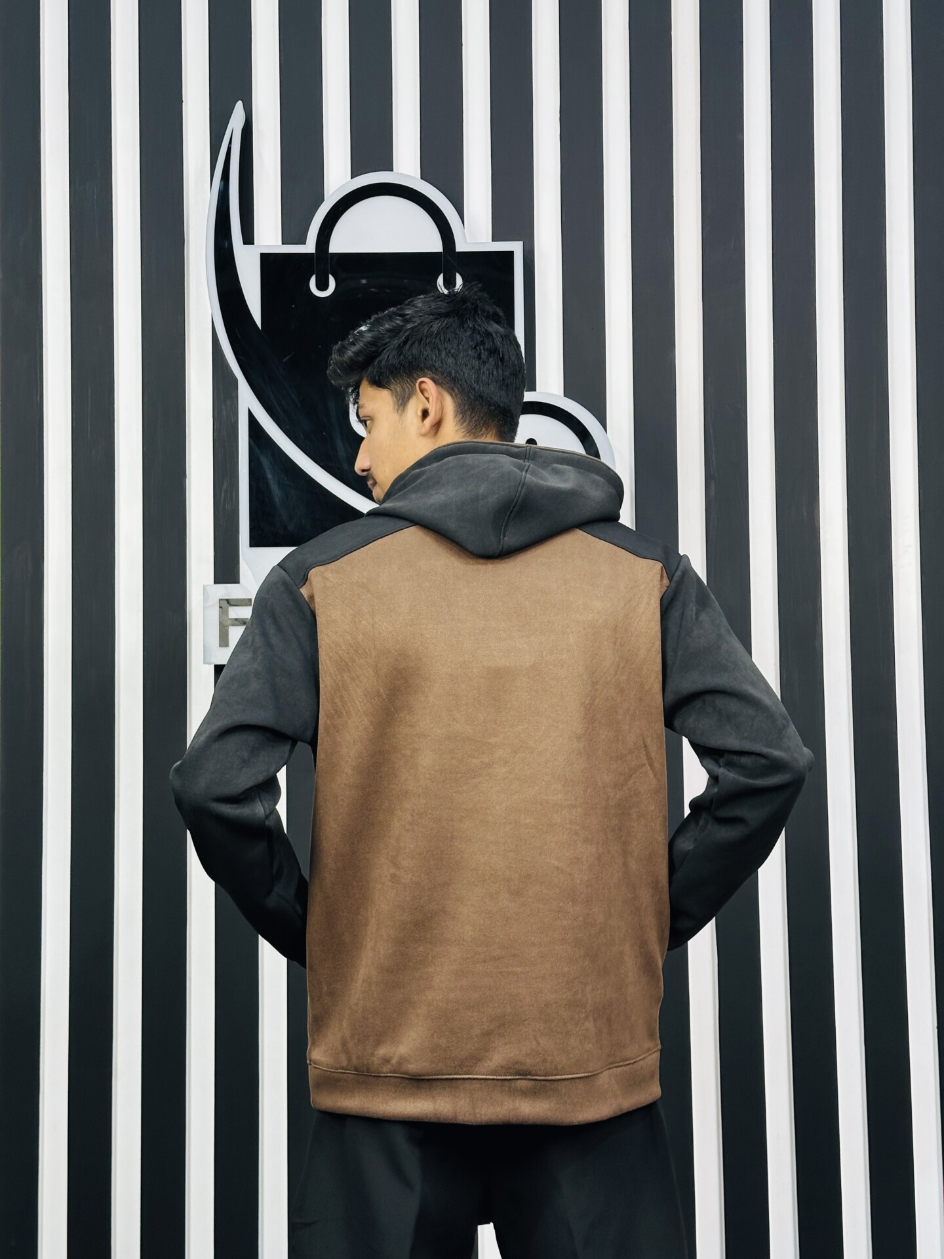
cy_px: 630
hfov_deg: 30.3
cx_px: 472
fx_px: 1745
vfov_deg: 39.7
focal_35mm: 48
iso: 100
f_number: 1.78
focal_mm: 6.86
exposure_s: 1/100
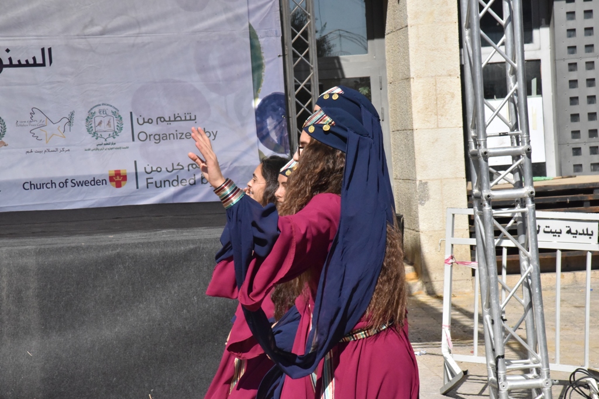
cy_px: 200
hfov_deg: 17.1
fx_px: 1997
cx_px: 300
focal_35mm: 120
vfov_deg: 11.4
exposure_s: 1/2000
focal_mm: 120
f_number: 22
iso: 3200
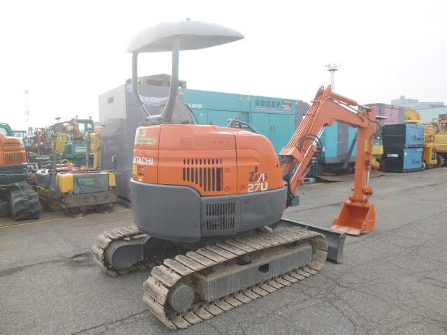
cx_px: 224
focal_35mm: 25
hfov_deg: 69.4
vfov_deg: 54.9
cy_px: 168
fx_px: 323
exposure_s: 1/200
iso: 100
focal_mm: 4.5
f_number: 3.9
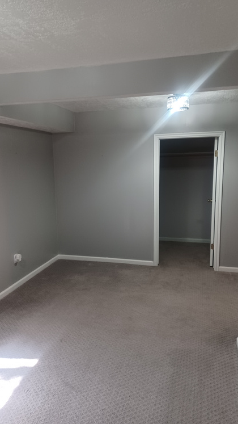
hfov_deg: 41.5
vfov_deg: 67.9
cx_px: 110
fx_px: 314
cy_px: 214
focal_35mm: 28
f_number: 1.8
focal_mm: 4.6
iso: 400
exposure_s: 1/30
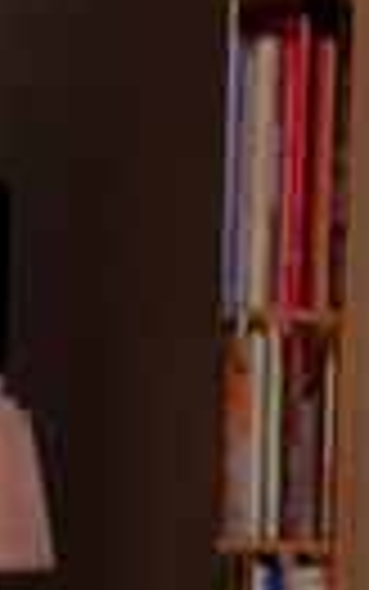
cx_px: -207
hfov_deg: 4.2
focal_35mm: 310
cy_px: 1419
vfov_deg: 6.4
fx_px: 4983
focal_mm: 26
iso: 1100
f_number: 4.2
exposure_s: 1/60
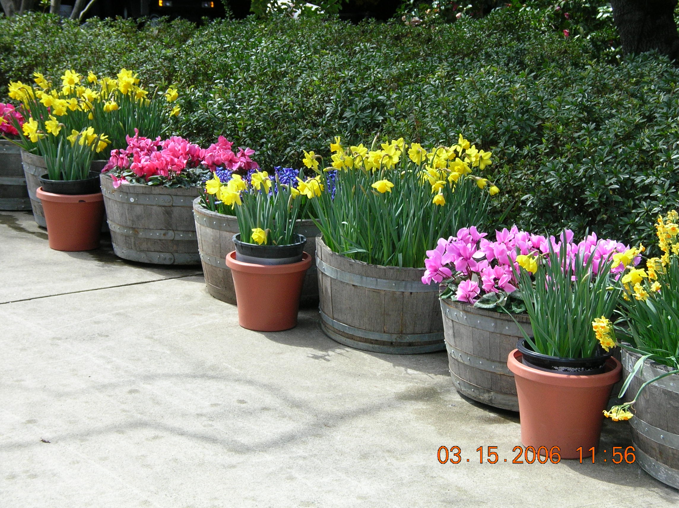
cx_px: 340
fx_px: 1529
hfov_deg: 25.0
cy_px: 254
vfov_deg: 18.9
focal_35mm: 78
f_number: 4.7
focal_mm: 12.8
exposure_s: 1/230
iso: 71
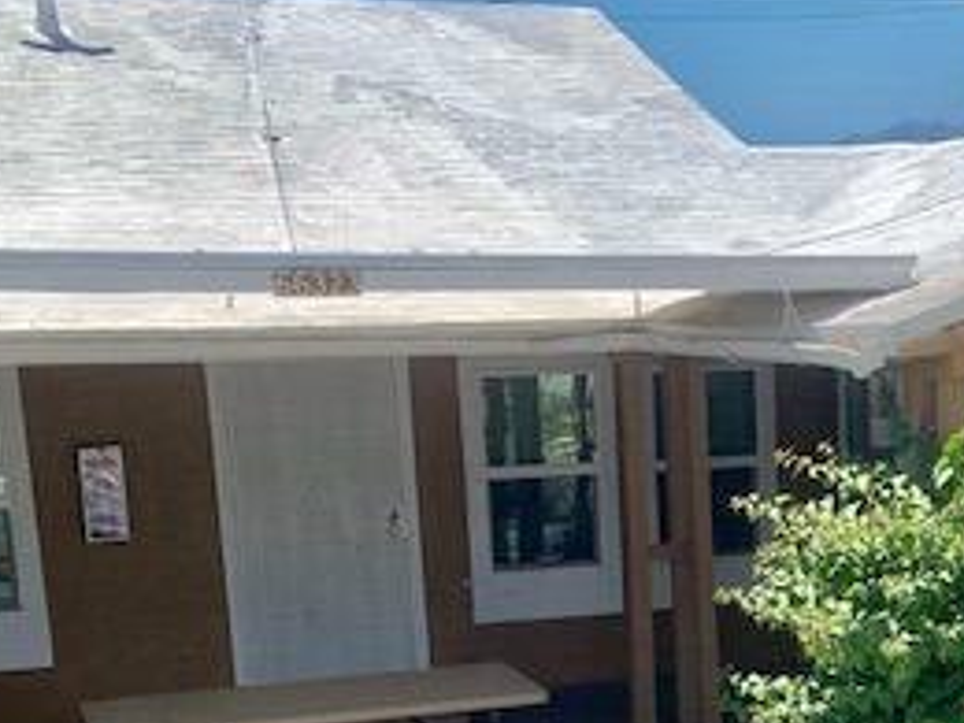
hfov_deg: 29.3
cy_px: 812
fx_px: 1782
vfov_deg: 21.6
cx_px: 831
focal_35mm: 64
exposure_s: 1/3401
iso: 25
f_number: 1.8
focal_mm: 4.25
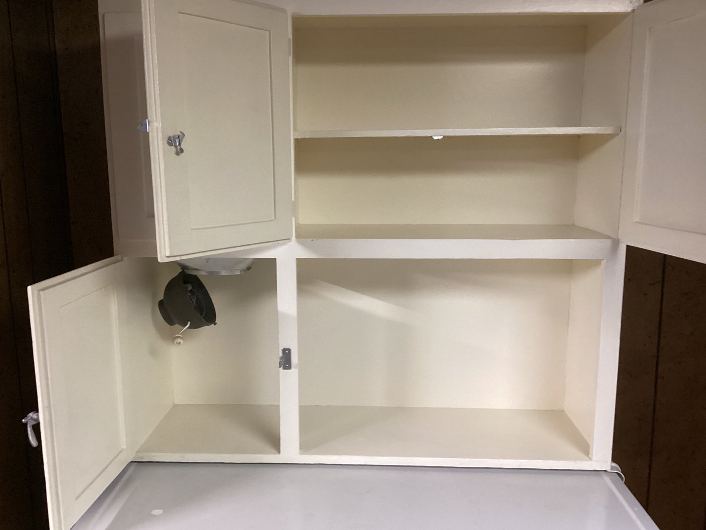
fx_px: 653
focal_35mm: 32
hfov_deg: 56.8
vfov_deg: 44.2
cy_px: 267
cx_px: 346
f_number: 2.4
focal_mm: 3.3
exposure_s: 1/30
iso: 400
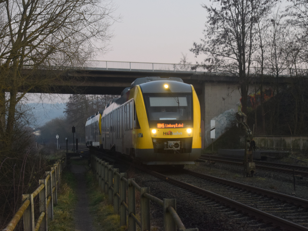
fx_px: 872
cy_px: 116
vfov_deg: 15.1
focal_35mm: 98
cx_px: 158
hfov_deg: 20.0
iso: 1400
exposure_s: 1/60
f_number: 5.3
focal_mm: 60
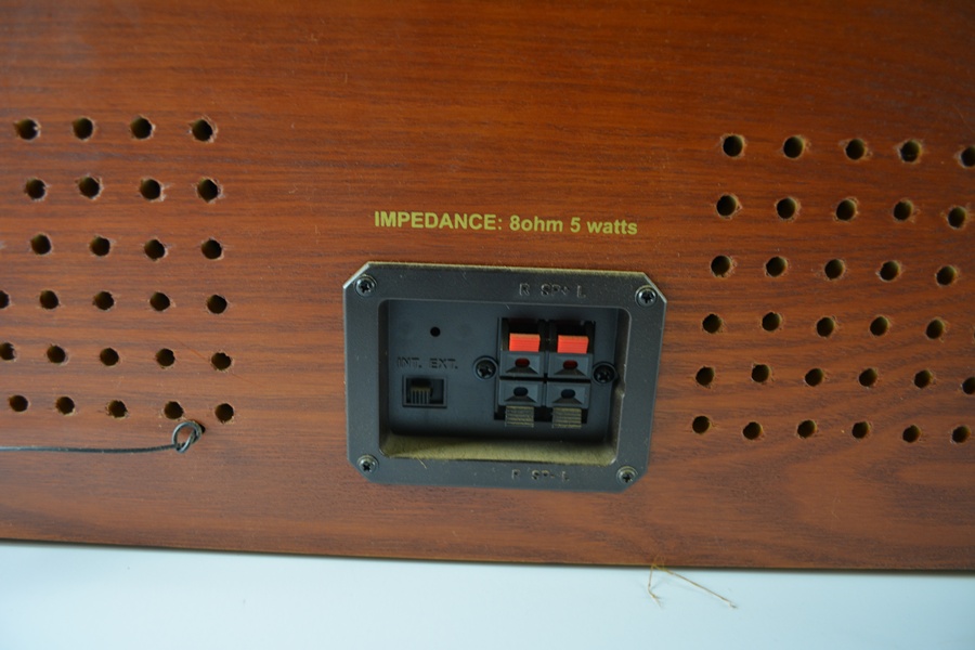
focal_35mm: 27
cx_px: 488
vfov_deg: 47.9
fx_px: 731
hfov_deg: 67.4
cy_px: 325
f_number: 4
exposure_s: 1/60
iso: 450
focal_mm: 18
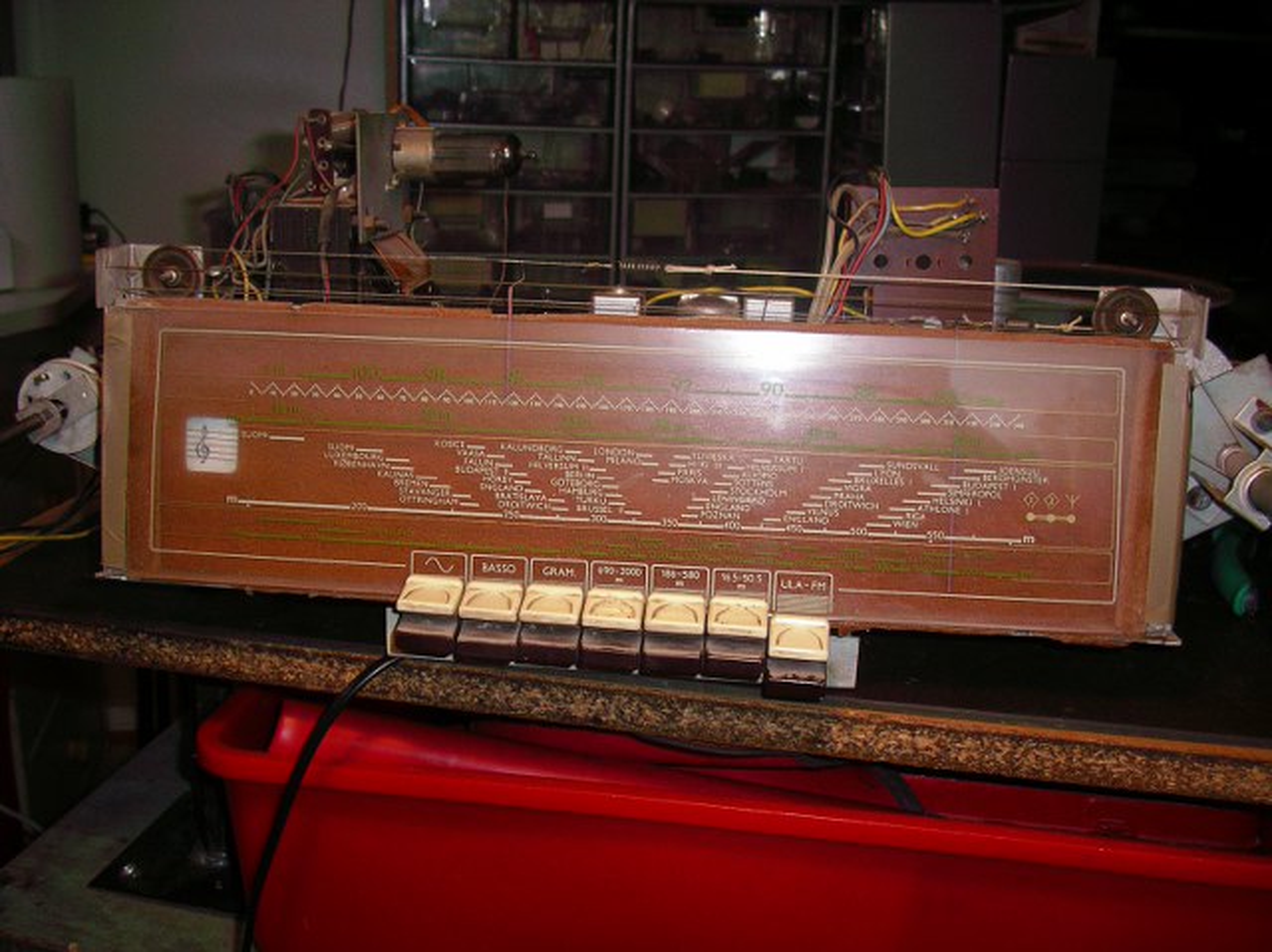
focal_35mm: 37
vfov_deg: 38.6
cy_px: 476
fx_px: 1359
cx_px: 636
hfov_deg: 50.2
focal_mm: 5.7
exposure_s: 1/60
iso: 100
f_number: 2.8
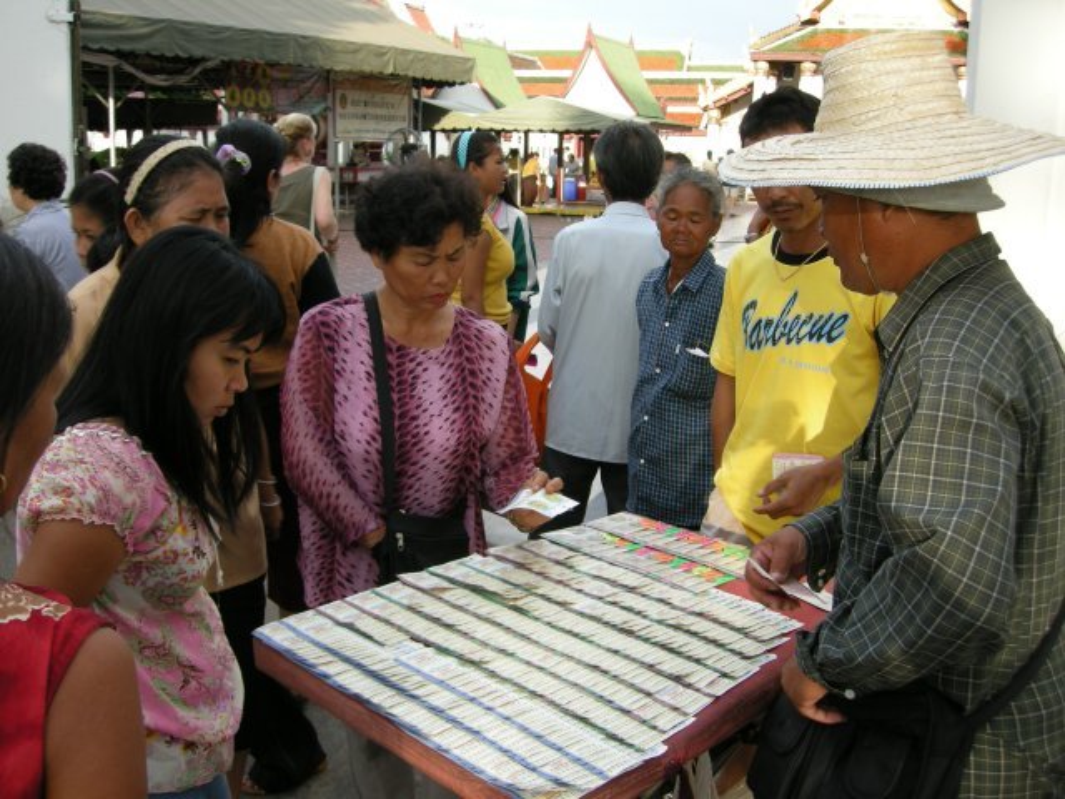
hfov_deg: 51.4
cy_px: 400
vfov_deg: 39.7
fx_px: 1108
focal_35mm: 36
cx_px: 532
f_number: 3.4
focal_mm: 7.5
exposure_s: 1/91.1
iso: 64
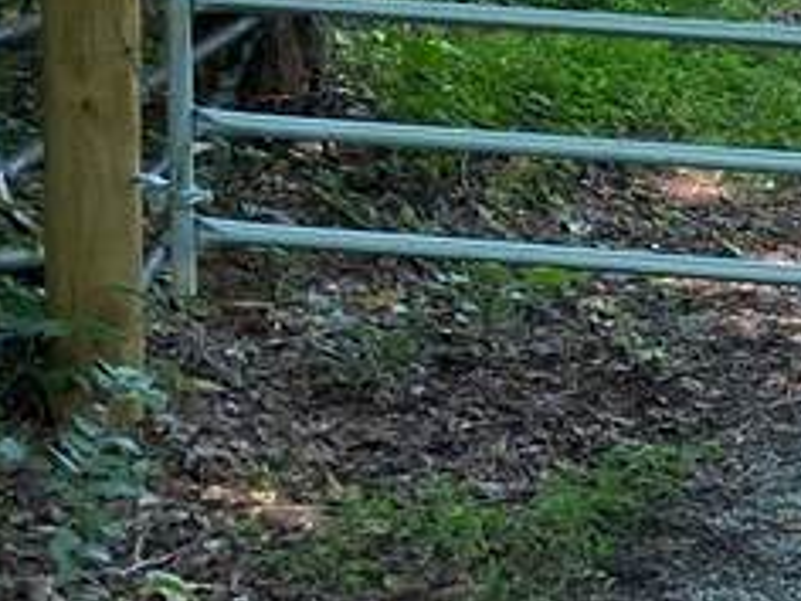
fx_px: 3263
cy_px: 10
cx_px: 1375
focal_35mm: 141
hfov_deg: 12.9
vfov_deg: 10.4
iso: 100
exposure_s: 1/121
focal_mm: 4.25
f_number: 1.8
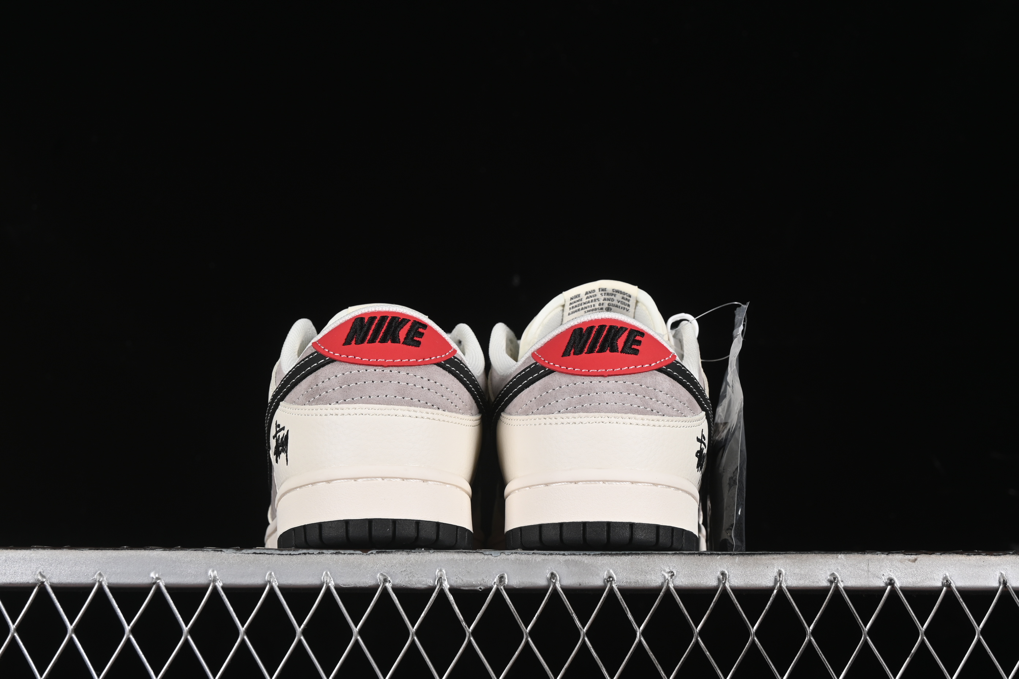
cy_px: 340
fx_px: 2123
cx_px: 510
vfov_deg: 18.2
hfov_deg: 27.0
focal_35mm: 75
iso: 160
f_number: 8
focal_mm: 50
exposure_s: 1/80
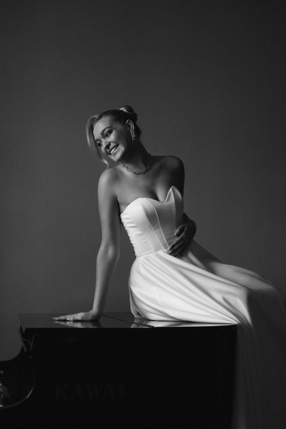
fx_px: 632
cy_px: 214
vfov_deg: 37.5
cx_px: 143
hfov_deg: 25.5
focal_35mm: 53
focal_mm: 35
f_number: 2
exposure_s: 1/250
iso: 2500
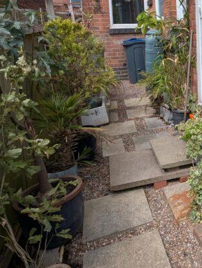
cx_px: 210
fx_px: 256
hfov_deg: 37.6
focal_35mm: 33
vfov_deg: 53.0
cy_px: 70
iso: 45
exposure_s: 1/904
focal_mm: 1.95
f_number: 2.2
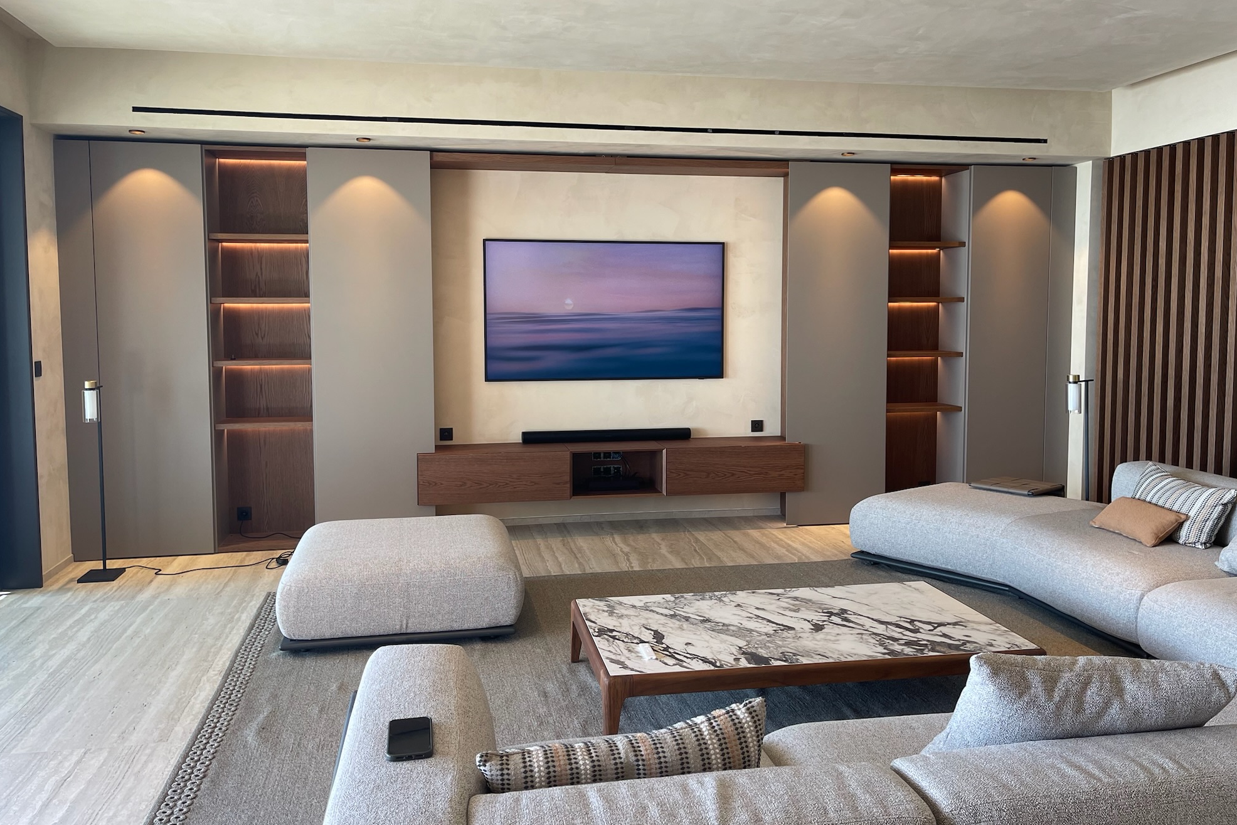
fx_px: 928
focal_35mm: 27
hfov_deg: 67.4
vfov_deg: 47.9
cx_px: 620
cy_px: 367
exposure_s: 1/121
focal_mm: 5.1
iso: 64
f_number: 1.6
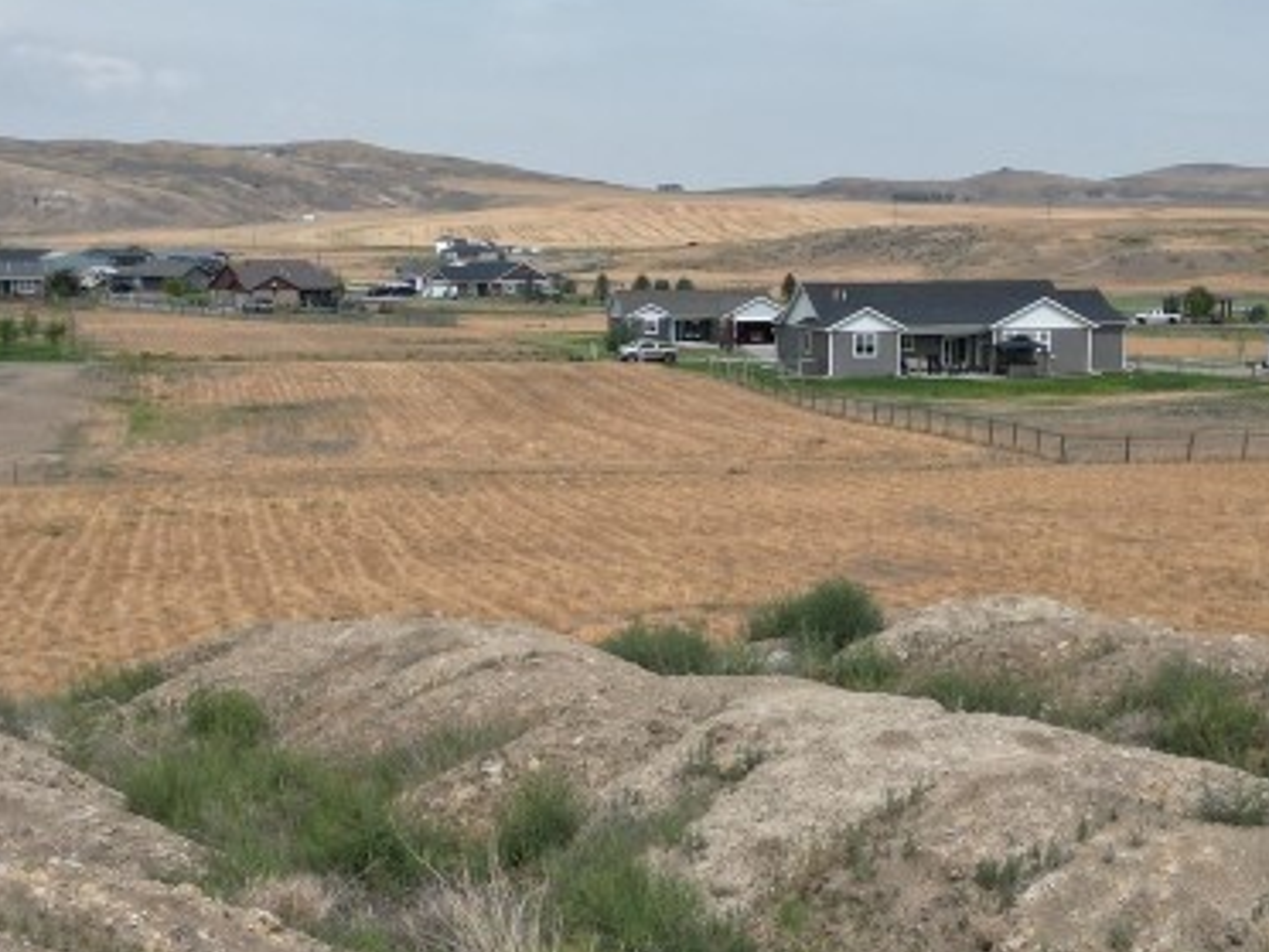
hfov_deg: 29.4
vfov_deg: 22.1
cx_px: 679
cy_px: 662
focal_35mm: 66
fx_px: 2420
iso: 100
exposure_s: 1/3200
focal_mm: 6.72
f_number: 1.7
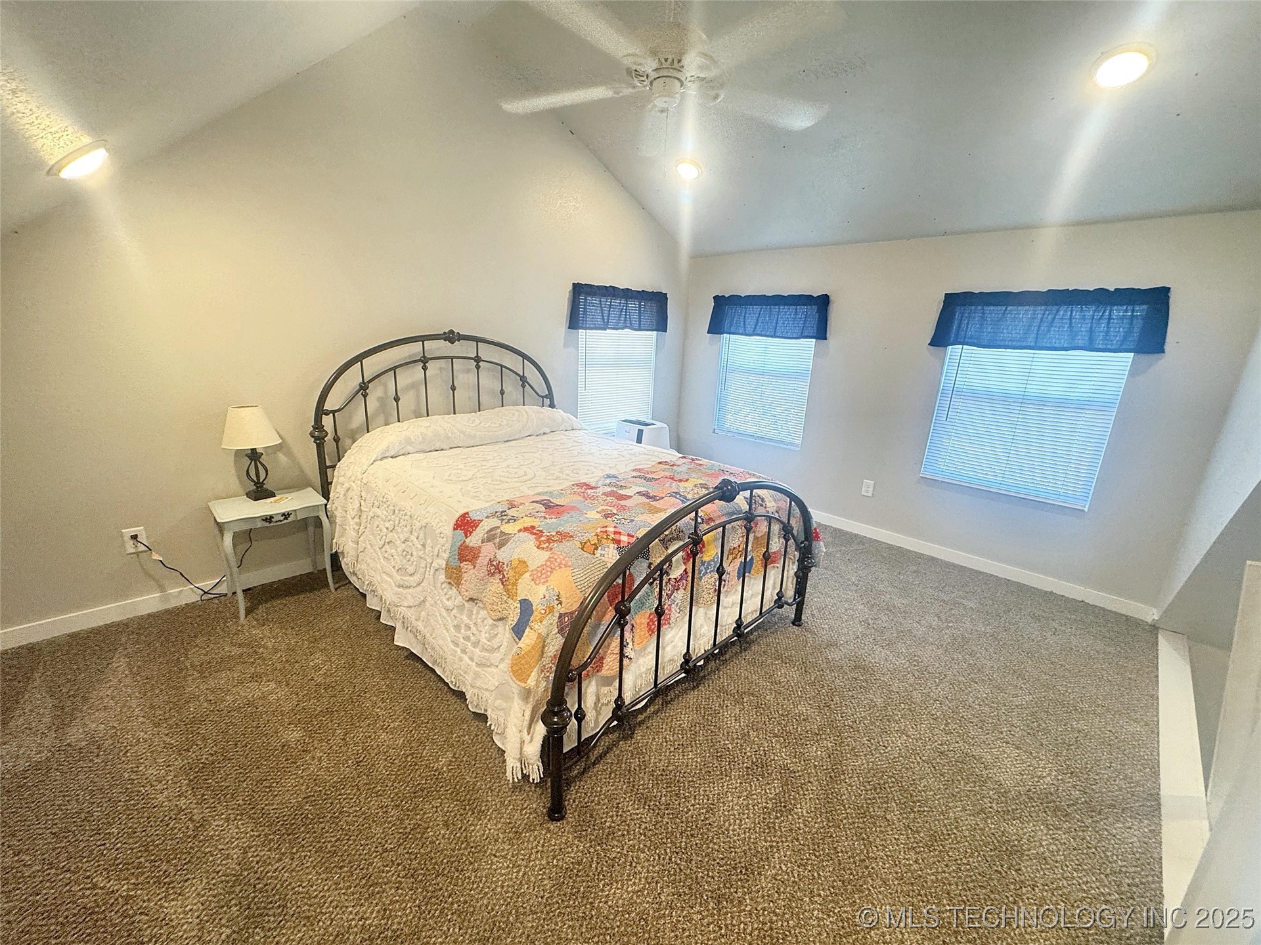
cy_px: 472
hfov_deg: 102.1
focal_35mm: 14
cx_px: 630
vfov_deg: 85.7
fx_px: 510
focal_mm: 2.2
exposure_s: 1/120
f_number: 2.2
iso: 250
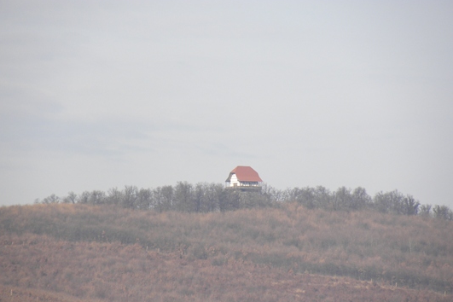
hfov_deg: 3.2
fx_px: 8204
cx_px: 226
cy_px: 168
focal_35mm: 652
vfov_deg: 2.1
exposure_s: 1/324
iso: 100
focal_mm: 110.4
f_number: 6.3
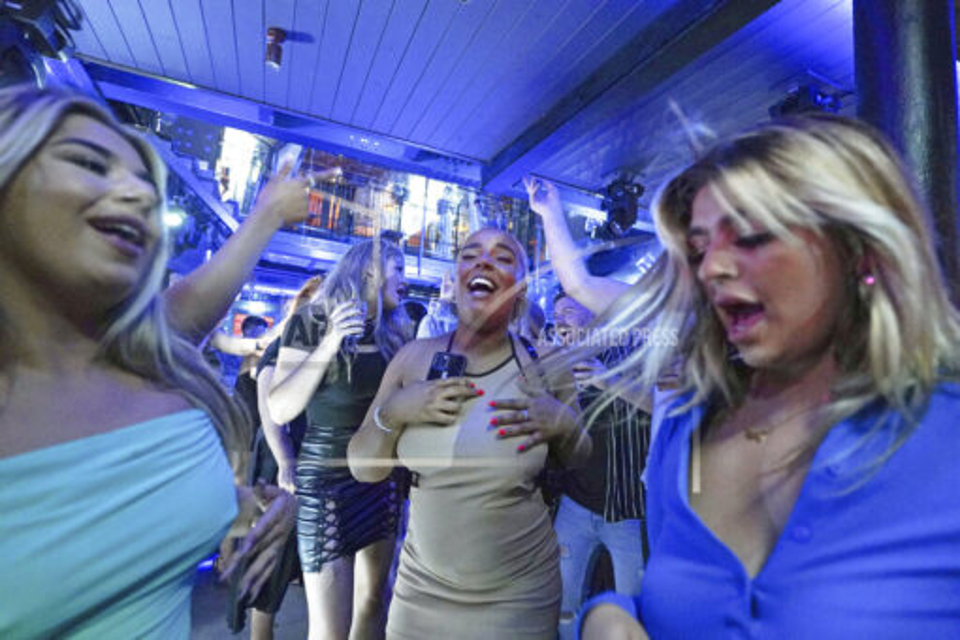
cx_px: 480
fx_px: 453
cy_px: 320
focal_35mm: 17
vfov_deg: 70.4
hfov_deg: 93.3
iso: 8000
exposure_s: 1/160
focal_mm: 17
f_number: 2.8
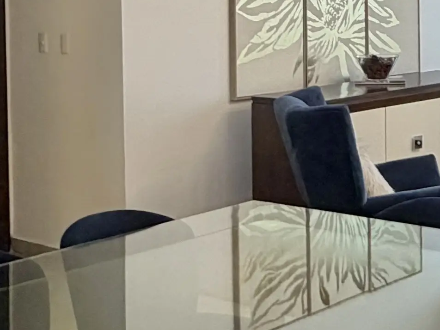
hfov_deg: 22.6
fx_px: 1068
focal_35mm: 84
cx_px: 410
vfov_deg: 17.2
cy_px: -5
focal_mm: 2.22
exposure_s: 1/120
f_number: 2.2
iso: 250
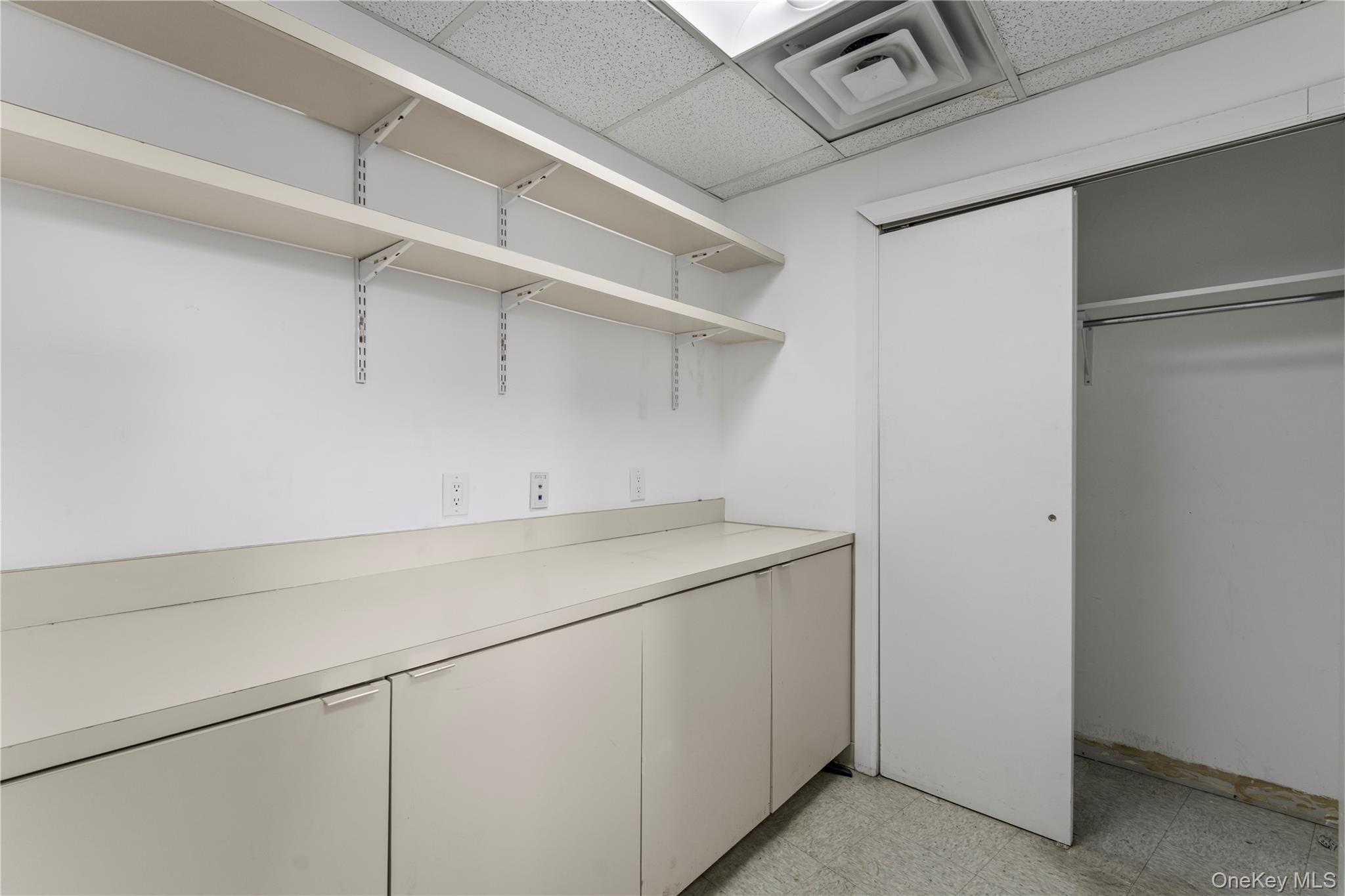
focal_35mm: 14
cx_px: 672
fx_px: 523
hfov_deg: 104.3
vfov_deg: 81.2
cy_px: 448
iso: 100
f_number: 8
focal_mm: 14
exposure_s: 1/2.5
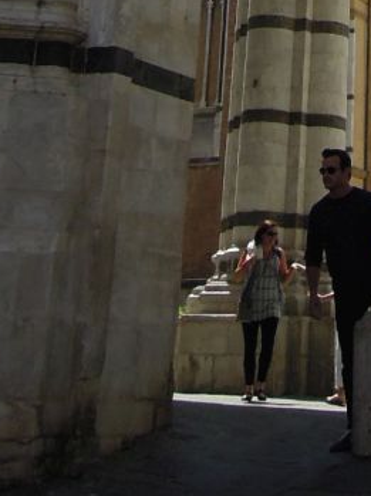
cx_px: 364
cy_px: -363
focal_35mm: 94
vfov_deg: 17.5
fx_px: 1346
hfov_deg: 15.4
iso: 160
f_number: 3.5
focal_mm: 4.3
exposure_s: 1/1250
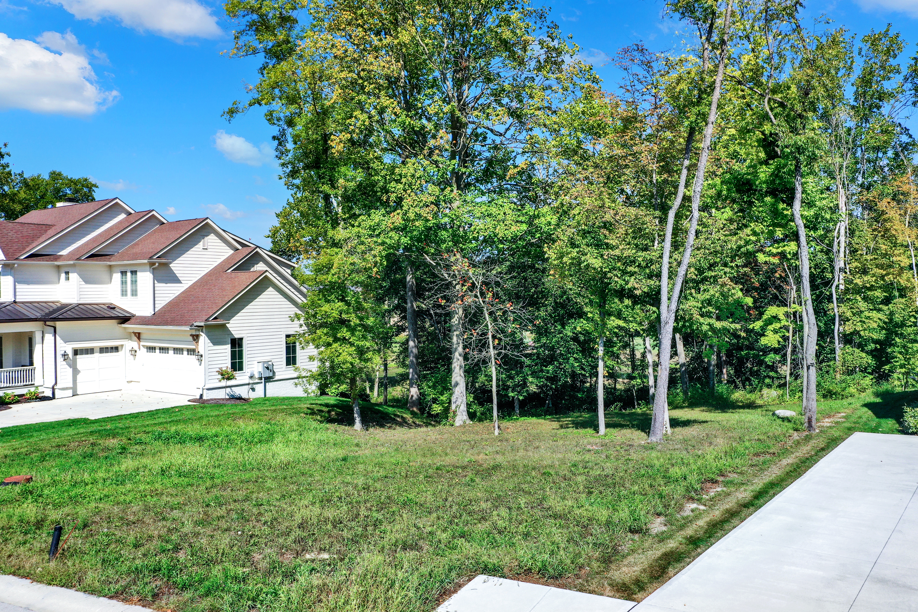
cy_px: 306
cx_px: 459
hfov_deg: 65.5
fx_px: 714
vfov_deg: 46.4
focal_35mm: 28
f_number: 5.6
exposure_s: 1/400
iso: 100
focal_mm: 10.26
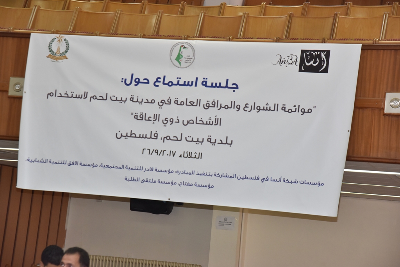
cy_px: 134
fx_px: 1056
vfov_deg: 14.4
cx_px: 200
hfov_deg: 21.5
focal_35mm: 95
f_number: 7.1
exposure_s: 1/250
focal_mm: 95
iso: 1600
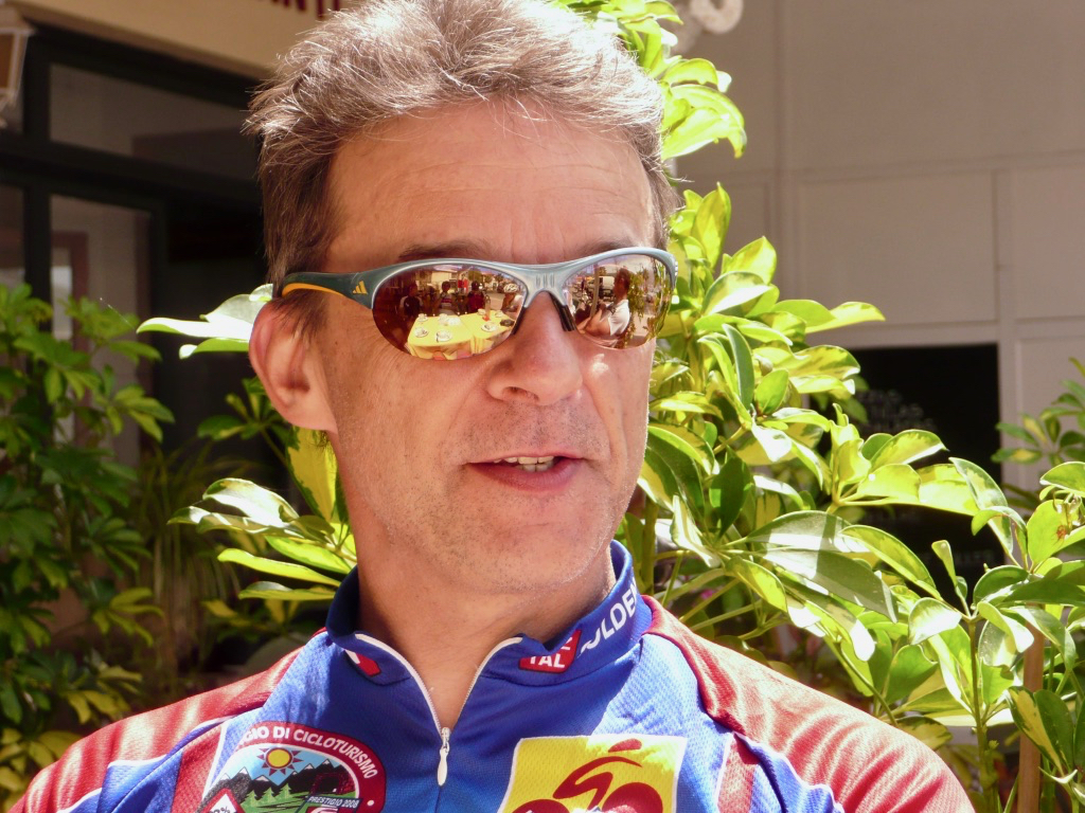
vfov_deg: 12.5
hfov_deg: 16.6
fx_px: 3730
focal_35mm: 119
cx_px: 542
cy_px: 406
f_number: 4.7
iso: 100
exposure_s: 1/100
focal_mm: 19.5
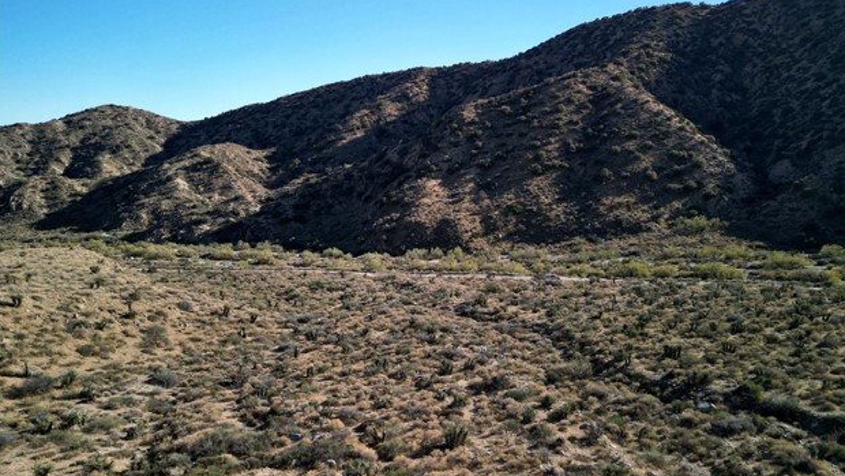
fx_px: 605
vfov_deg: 42.6
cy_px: 296
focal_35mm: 27
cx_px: 424
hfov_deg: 69.9
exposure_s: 1/320
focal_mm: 6.72
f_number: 1.7
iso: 100
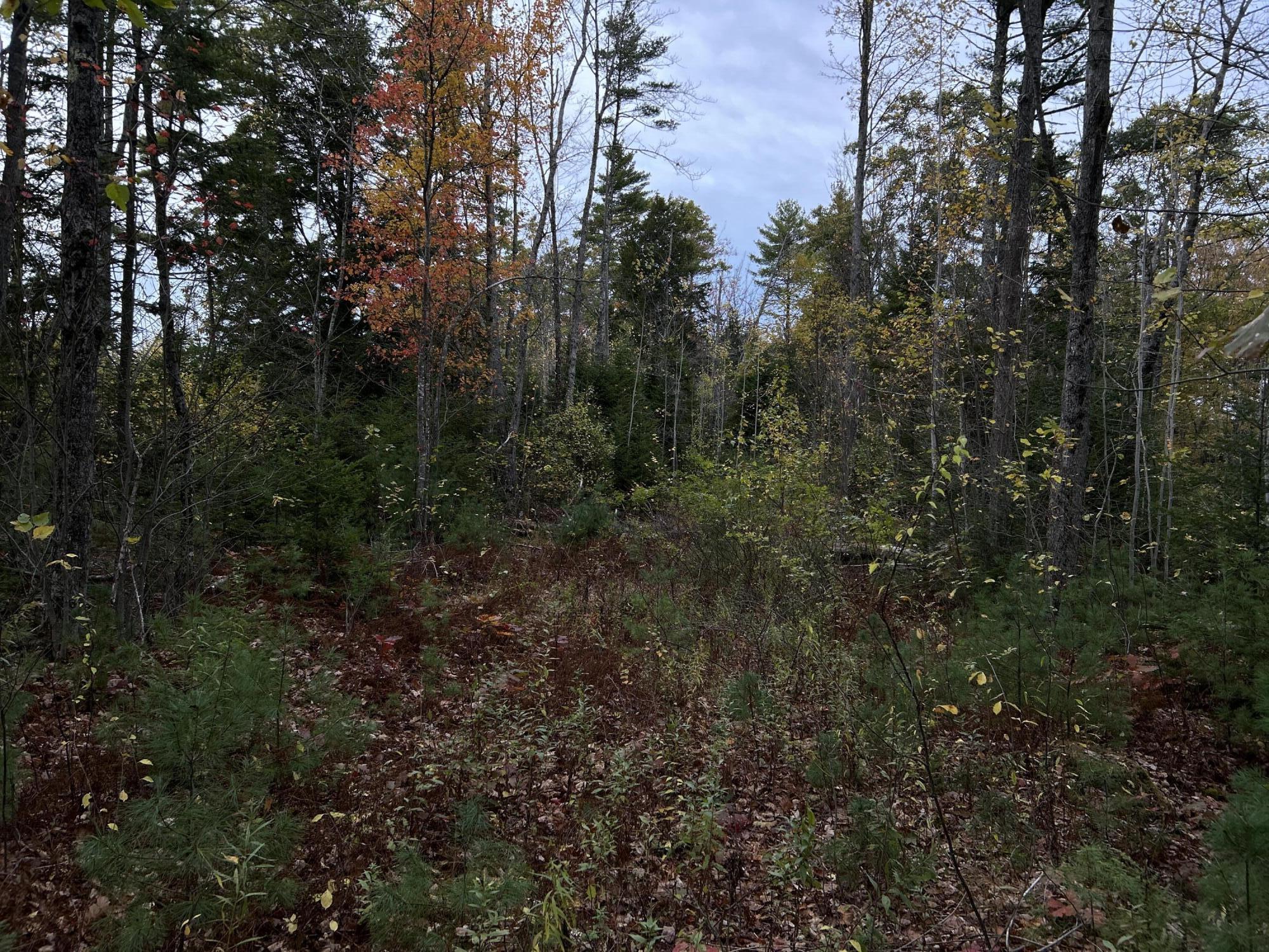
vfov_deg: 53.1
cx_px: 634
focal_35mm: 26
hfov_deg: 67.3
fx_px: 953
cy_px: 476
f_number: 1.5
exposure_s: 1/121
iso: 80
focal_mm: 5.7
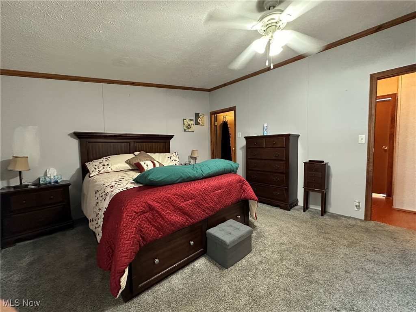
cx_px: 208
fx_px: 168
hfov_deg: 102.1
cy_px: 156
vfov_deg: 85.7
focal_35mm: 14
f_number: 2.2
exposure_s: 1/60
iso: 640
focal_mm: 2.22
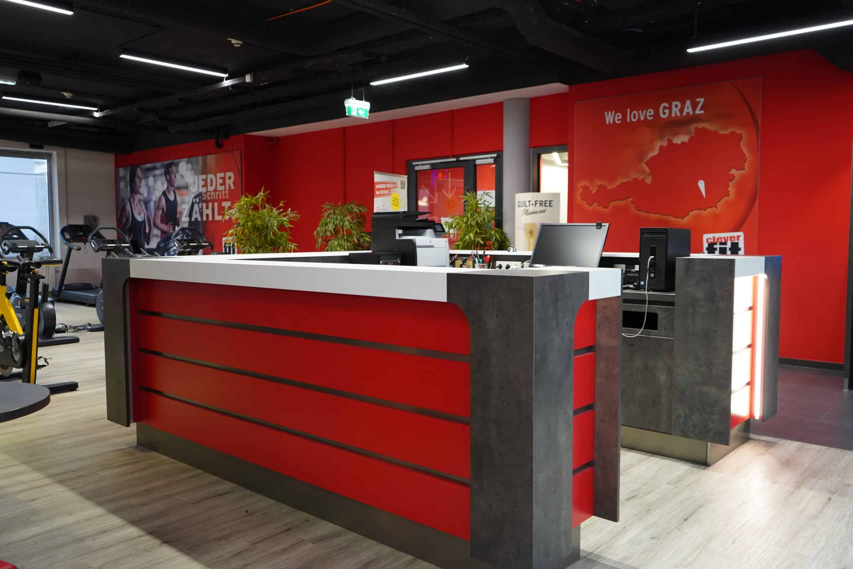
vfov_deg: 45.0
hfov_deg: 63.7
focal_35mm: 29
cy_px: 284
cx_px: 426
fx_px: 687
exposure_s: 1/160
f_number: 3.5
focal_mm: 29
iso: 2500
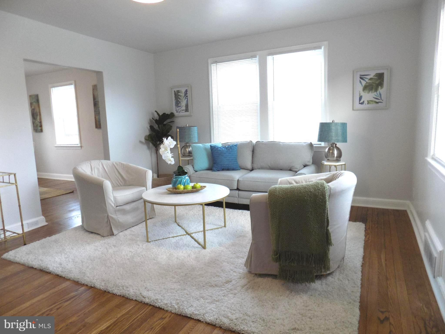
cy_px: 167
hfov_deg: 73.9
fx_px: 296
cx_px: 222
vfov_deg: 58.9
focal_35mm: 23
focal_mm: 4
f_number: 3.1
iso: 100
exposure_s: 1/30
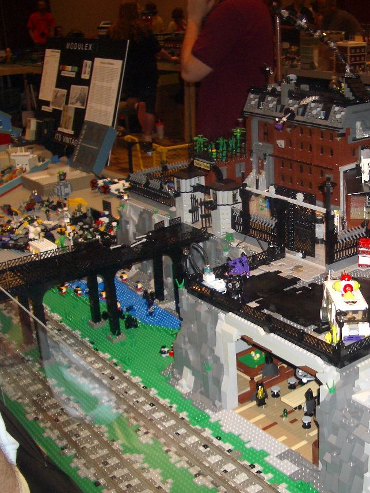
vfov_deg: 40.4
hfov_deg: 30.4
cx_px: 272
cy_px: 248
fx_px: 670
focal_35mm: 47
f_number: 2.6
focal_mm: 5.8
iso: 100
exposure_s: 1/60
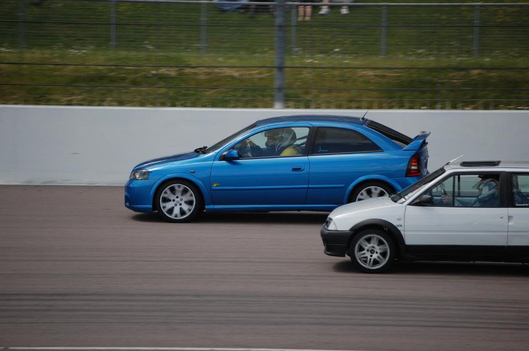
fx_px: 4403
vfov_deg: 4.6
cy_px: 176
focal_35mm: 300
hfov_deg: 6.9
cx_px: 264
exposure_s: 1/500
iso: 640
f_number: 5.6
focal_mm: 200
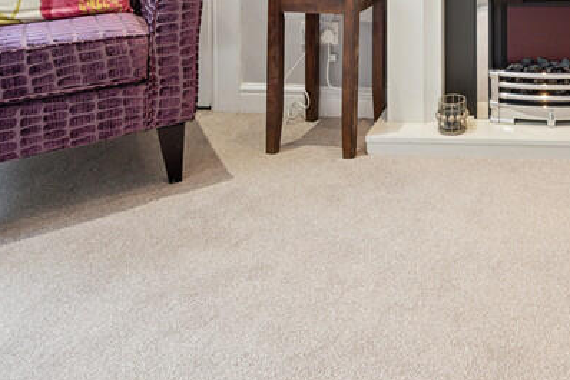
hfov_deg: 47.8
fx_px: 570
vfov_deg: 30.2
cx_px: 511
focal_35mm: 36
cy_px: -98
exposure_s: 1/15
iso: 1000
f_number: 7.1
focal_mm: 14
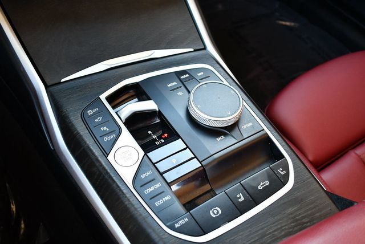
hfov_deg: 53.1
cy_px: 122
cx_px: 182
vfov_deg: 36.9
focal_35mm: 36
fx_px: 365
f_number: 3.5
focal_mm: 18
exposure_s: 1/125
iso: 1100
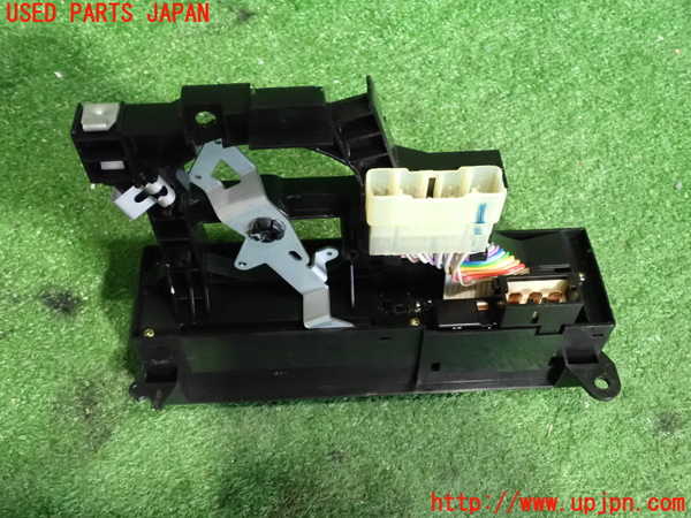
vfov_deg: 39.7
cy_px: 259
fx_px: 719
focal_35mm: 36
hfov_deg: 51.4
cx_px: 346
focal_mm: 6.37
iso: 1600
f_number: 2.5
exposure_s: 1/50
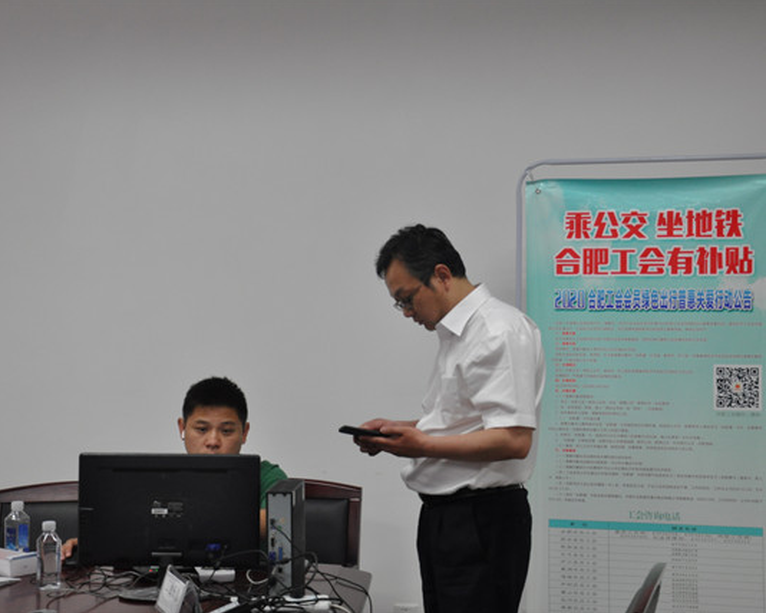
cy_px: 306
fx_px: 1473
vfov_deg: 23.5
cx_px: 372
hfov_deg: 29.1
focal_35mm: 65
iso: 1000
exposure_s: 1/50
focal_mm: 38
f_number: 7.1
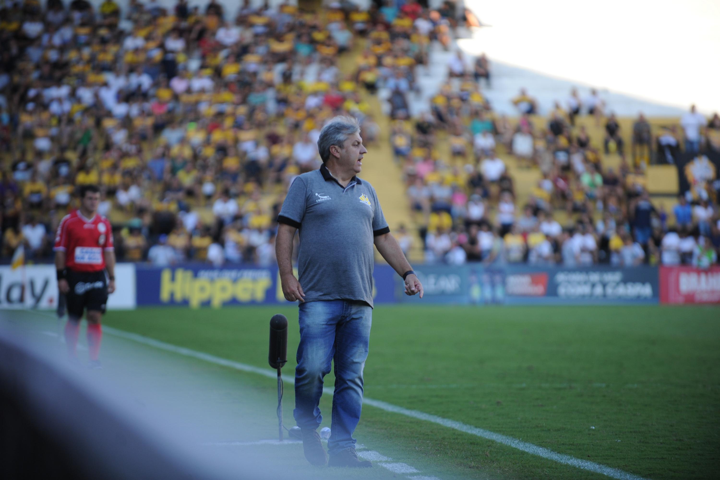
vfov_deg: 6.9
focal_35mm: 200
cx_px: 360
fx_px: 3998
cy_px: 240
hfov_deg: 10.3
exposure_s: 1/1250
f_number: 2.8
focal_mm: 200
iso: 640
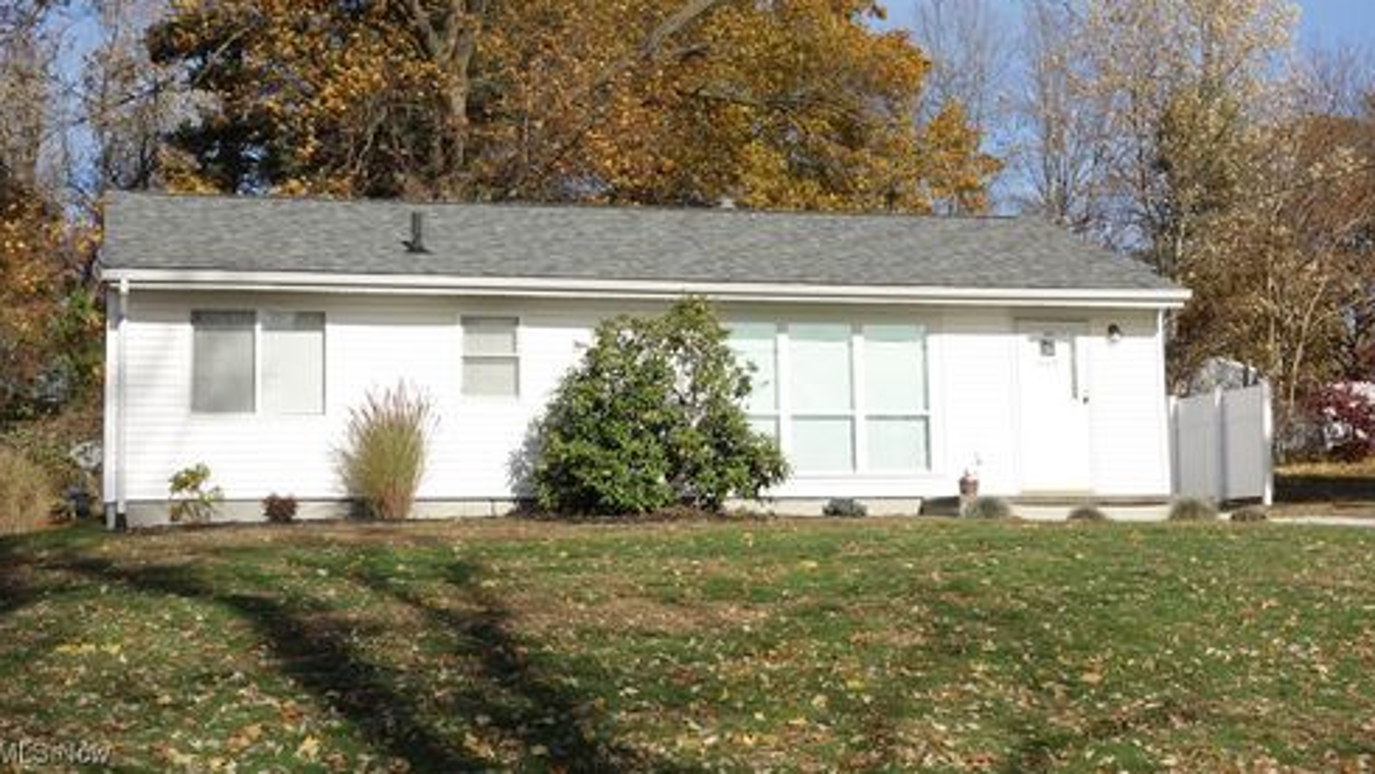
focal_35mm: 63
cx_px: 690
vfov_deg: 19.1
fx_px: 2298
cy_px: 313
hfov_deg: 33.3
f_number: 5.6
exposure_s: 1/500
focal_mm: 21.77
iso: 125
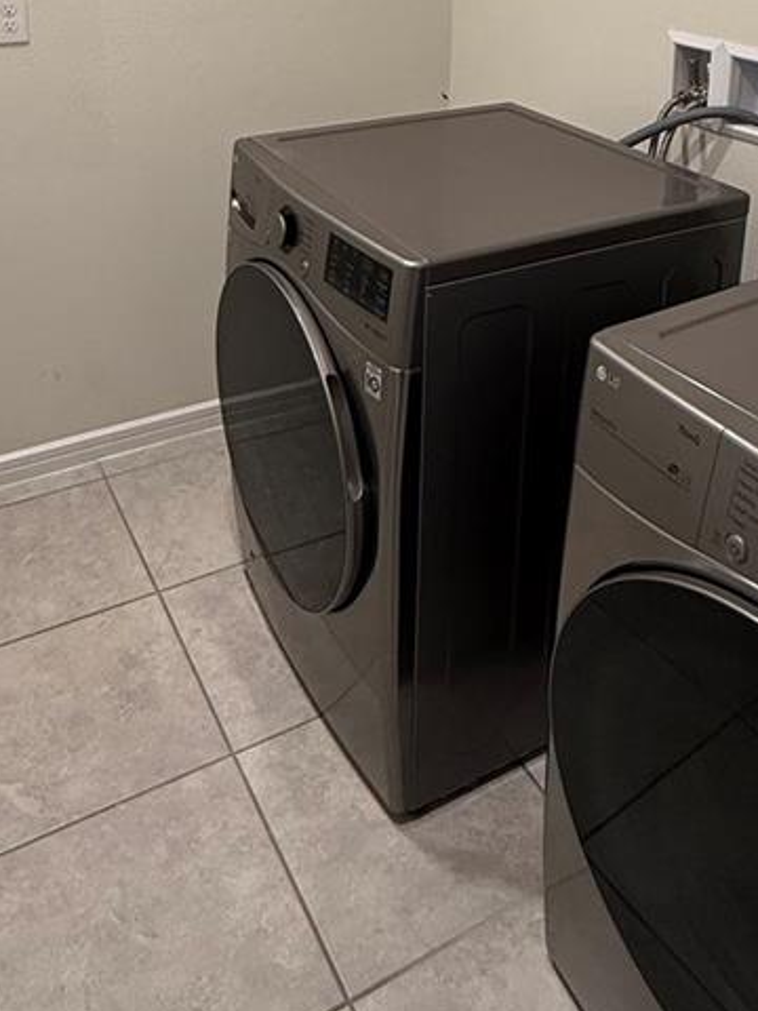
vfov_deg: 47.2
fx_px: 1022
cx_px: 358
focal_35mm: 35
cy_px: 95
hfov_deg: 40.7
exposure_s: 1/60
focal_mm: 2.22
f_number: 2.2
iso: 200
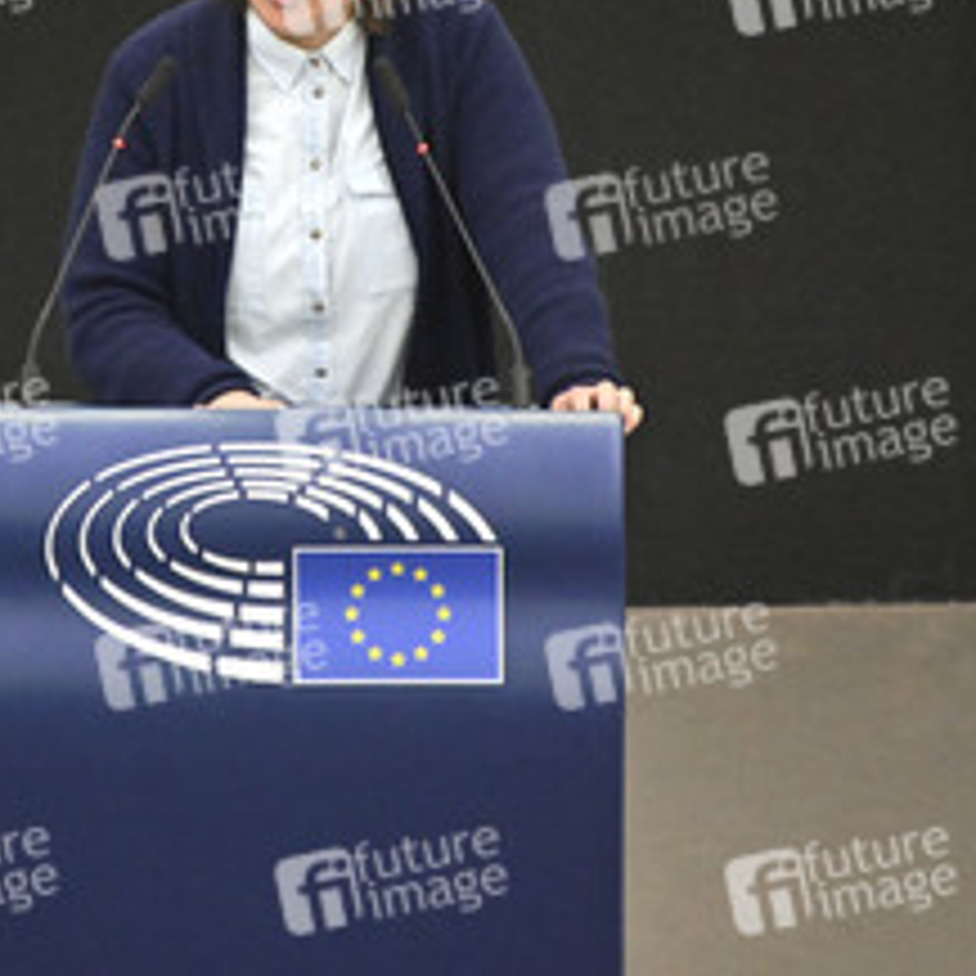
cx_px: 270
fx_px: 28135
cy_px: 319
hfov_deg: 2.0
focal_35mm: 882
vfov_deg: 2.0
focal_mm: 500
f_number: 6.3
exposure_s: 1/400
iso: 6400
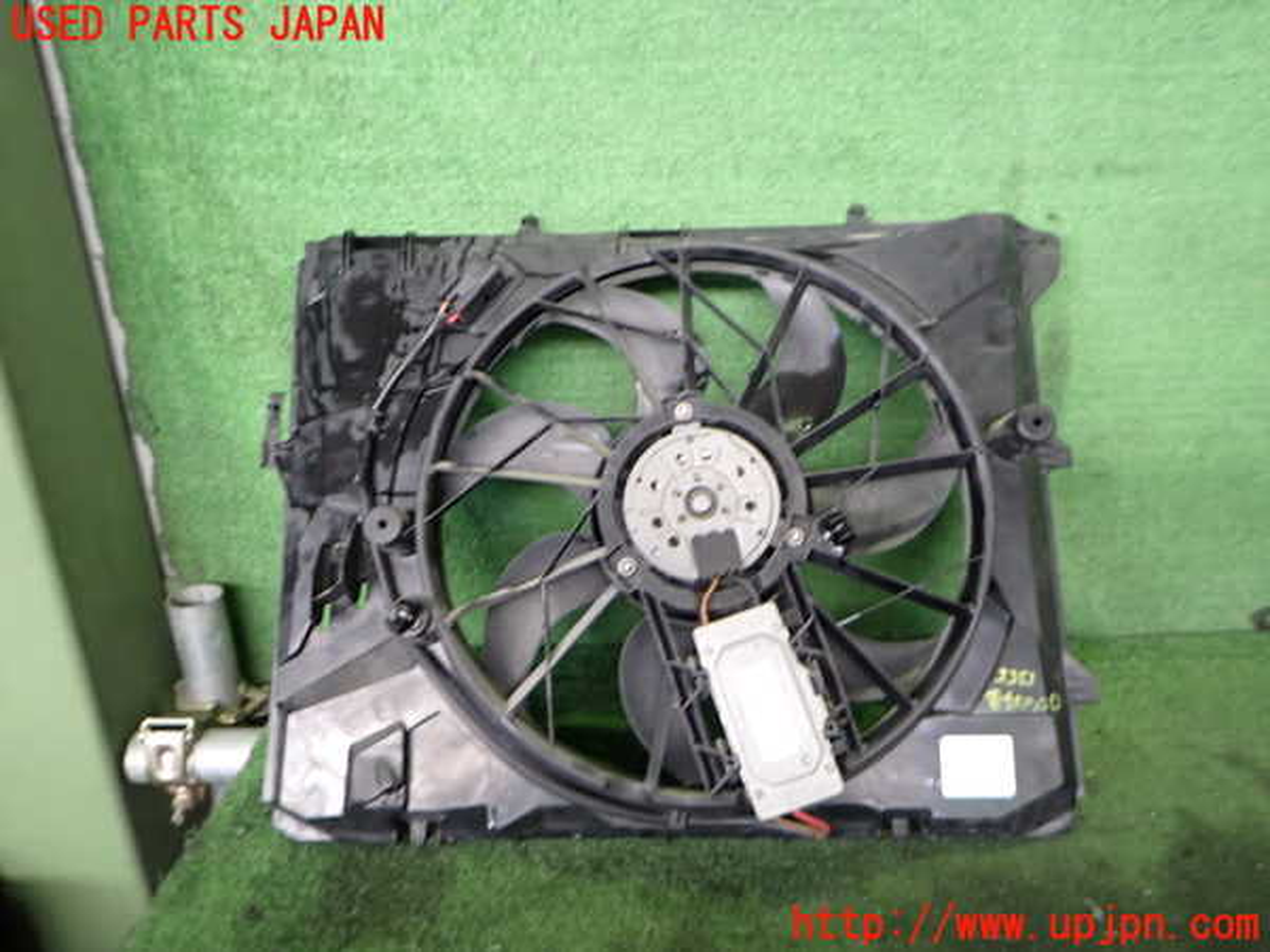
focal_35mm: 25
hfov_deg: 69.4
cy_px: 476
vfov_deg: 54.9
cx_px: 635
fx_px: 917
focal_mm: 4.5
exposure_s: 1/30
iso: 200
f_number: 2
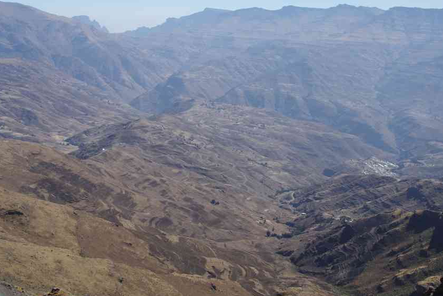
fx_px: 628
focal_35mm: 51
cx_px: 225
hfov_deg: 38.9
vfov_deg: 26.5
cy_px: 149
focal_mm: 29.4
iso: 200
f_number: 11
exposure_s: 1/100
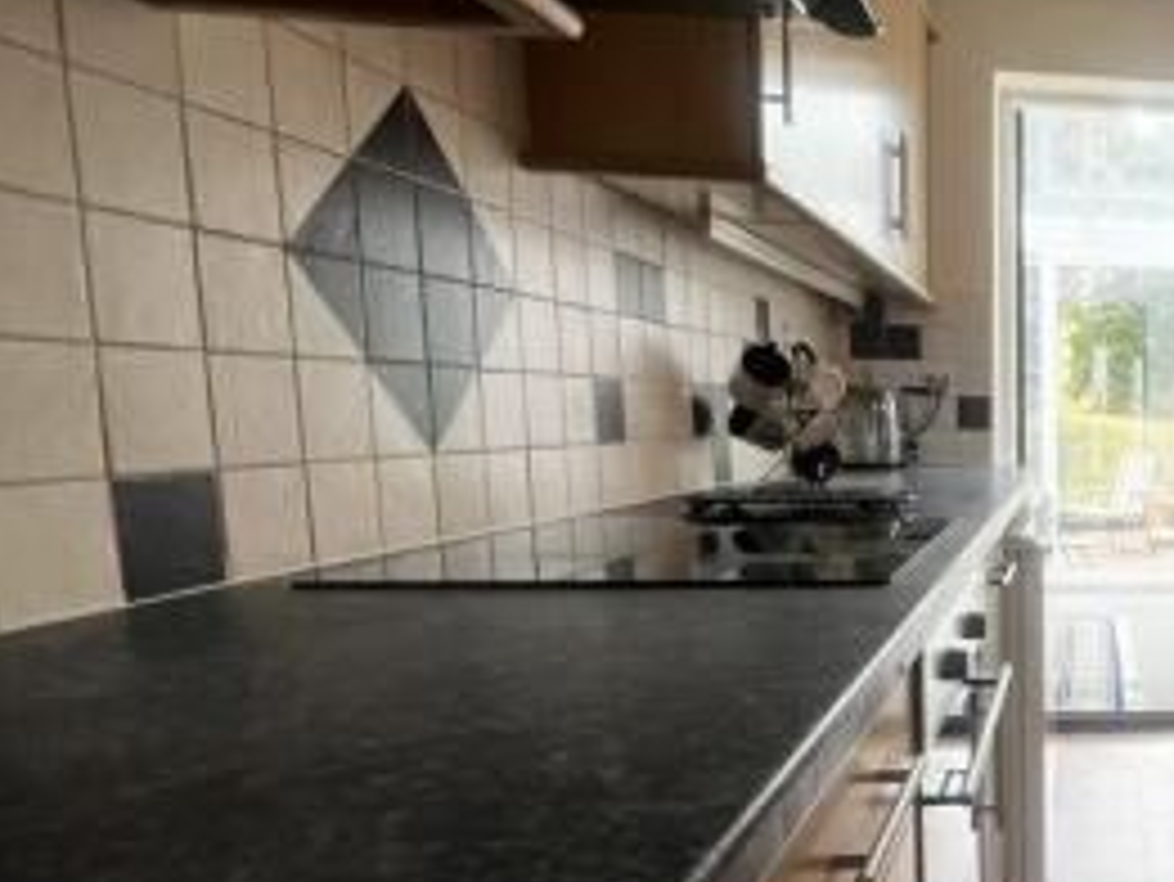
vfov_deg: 47.7
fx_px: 984
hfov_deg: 48.1
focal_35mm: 29
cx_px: 1230
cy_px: 565
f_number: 1.8
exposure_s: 1/99
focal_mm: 1.57
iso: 40
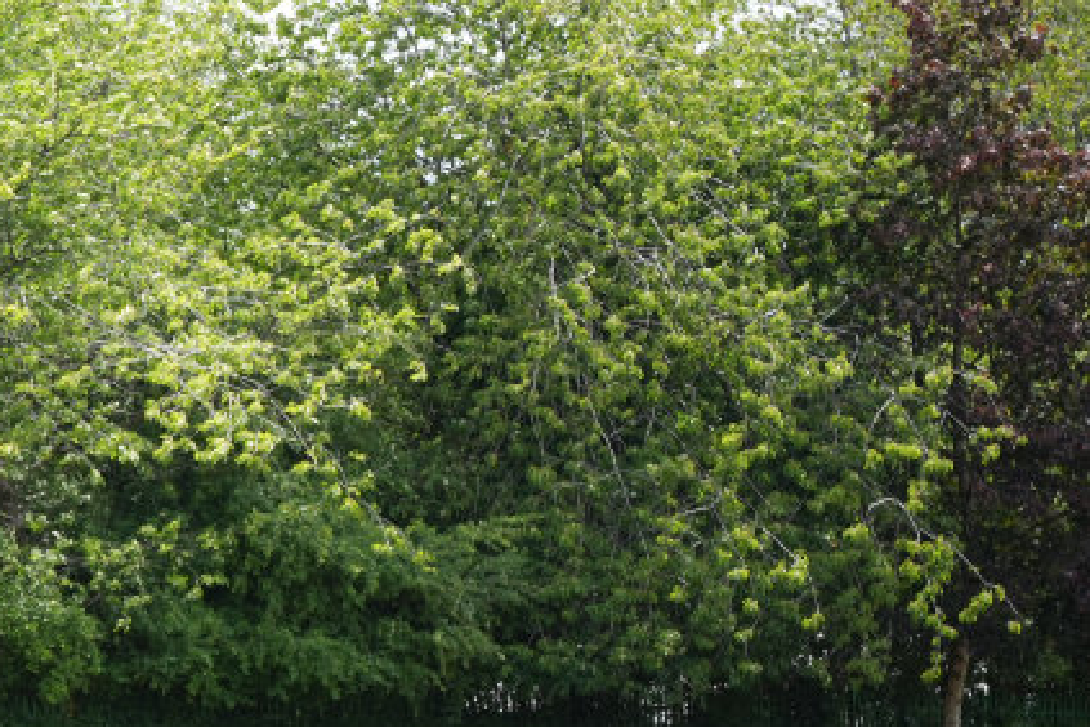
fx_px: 5117
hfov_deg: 11.9
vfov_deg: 8.1
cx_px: -222
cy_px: 770
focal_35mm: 169
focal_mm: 70
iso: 250
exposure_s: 1/1250
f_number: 2.8
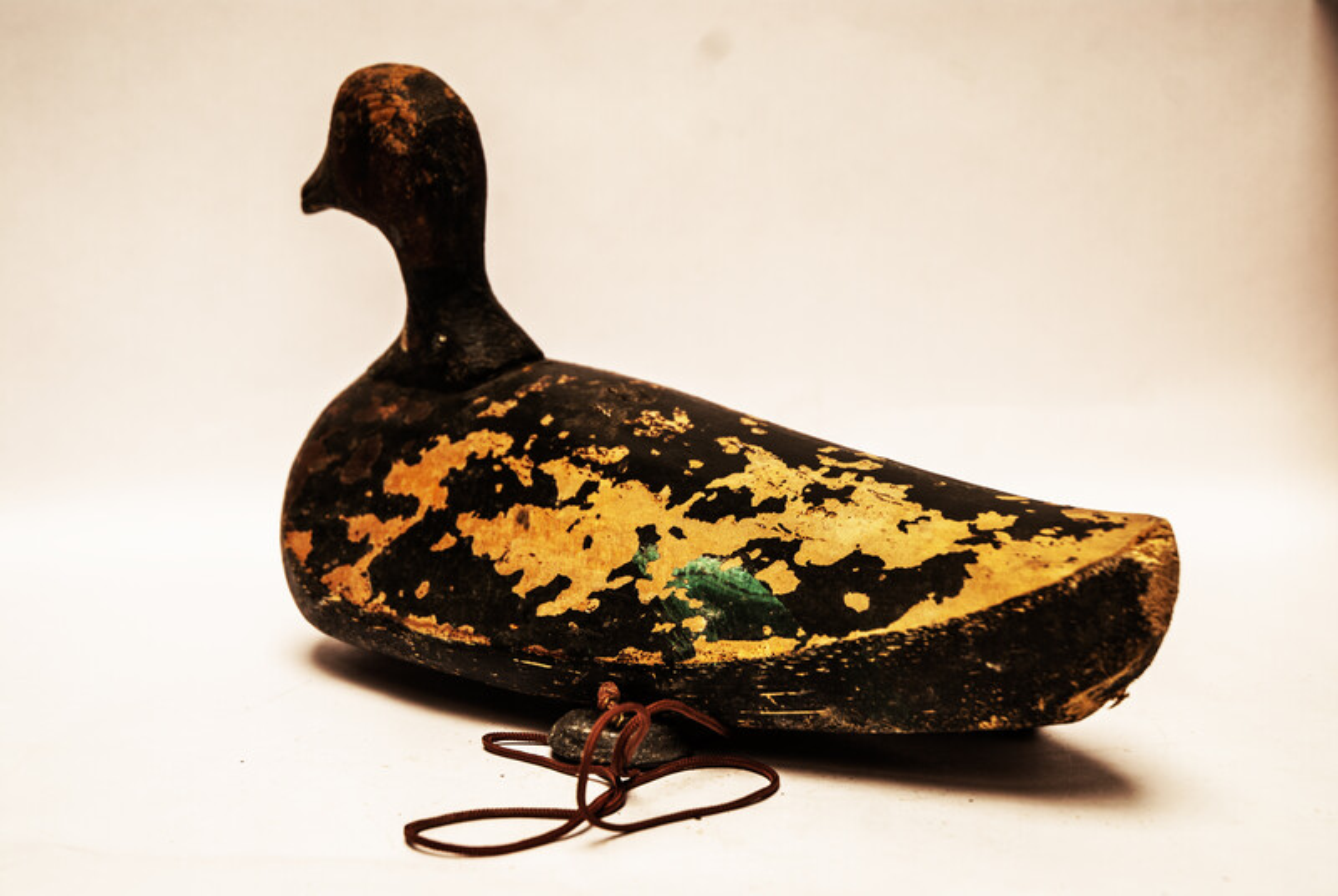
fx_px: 2680
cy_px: 448
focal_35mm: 72
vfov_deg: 19.0
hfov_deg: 28.0
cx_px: 669
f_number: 4.5
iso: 100
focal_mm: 48
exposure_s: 1/10
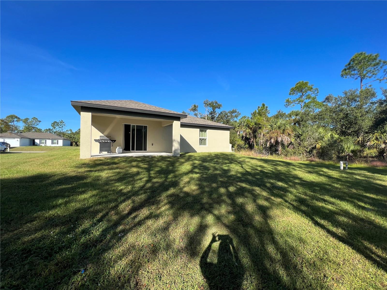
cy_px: 145
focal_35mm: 13
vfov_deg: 89.9
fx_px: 145
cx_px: 194
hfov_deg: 106.2
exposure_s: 1/1179
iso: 32
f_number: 1.8
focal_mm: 1.57
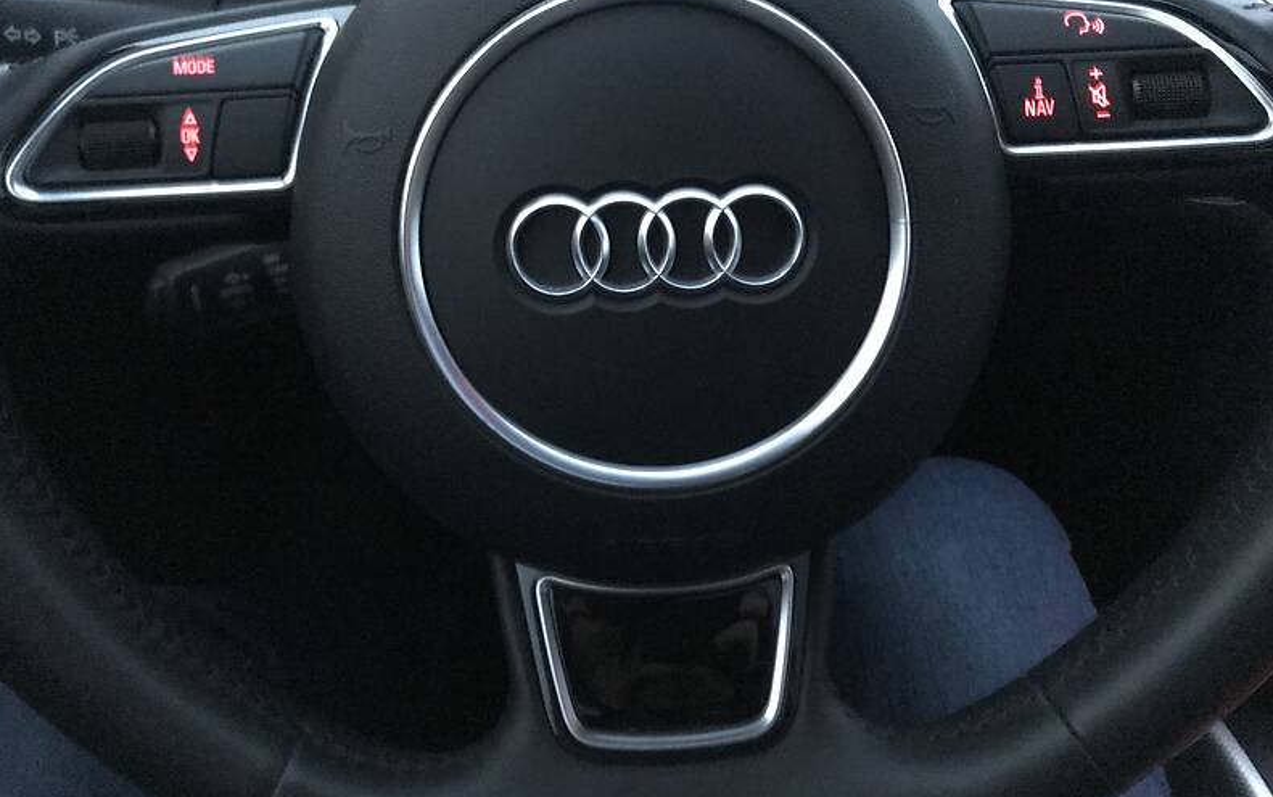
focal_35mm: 30
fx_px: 1041
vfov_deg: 41.8
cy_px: 340
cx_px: 631
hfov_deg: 62.9
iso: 640
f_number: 1.8
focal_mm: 4
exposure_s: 1/4
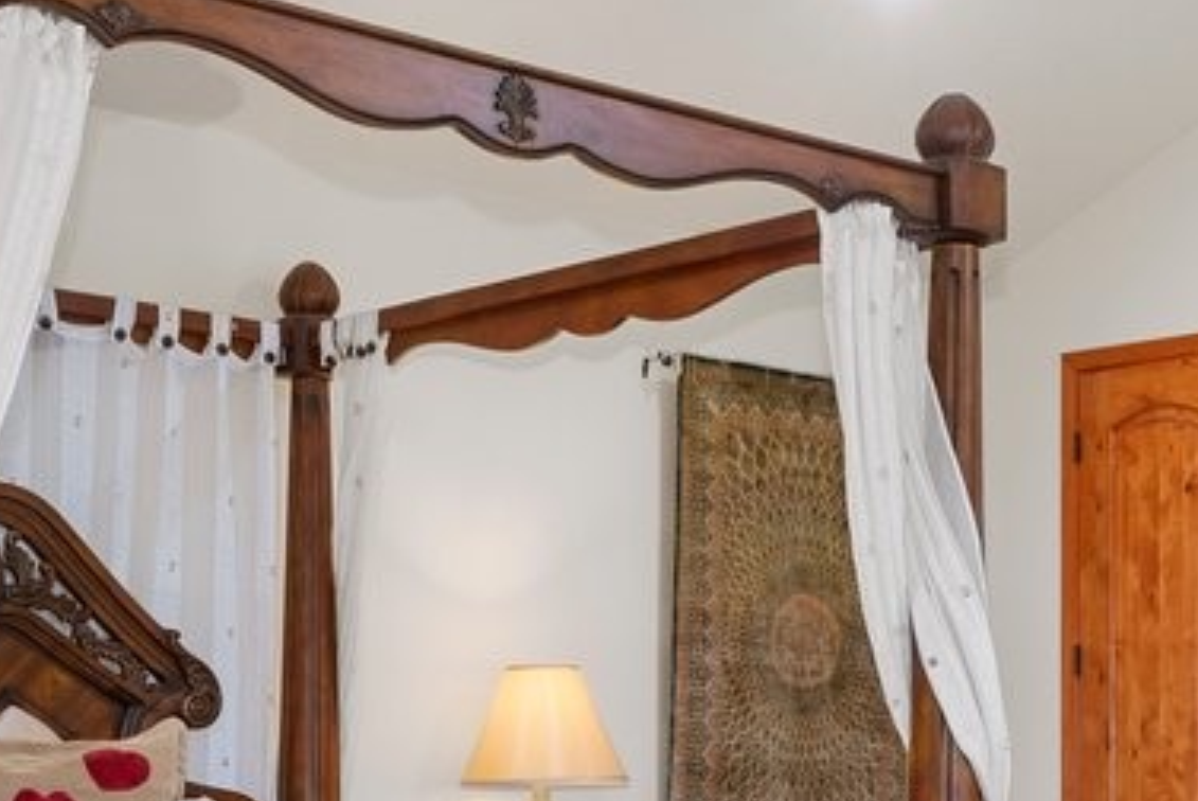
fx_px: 2531
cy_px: 785
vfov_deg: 17.6
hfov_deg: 26.1
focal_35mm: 76
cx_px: 969
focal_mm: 14
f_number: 7.1
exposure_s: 1.3
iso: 320
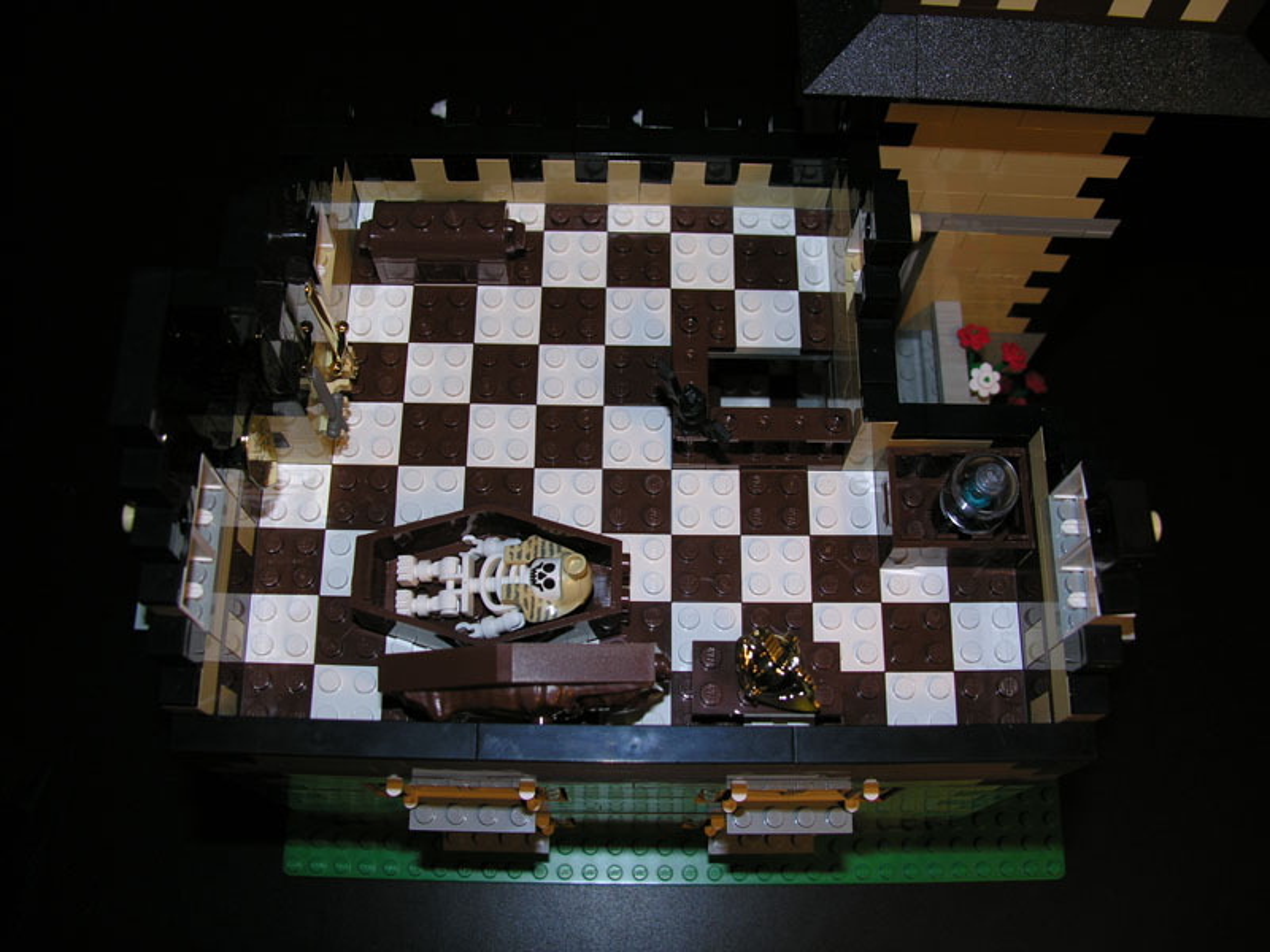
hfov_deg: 52.6
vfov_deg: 40.7
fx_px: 1284
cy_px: 476
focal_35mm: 35
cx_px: 635
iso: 50
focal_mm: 8.9
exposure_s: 1/60.1
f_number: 2.8
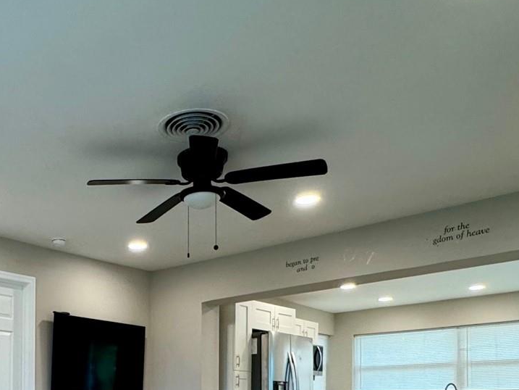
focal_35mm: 40
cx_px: 66
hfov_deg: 43.3
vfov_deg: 32.8
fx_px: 600
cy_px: 398
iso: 250
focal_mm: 2.22
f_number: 2.2
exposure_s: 1/120
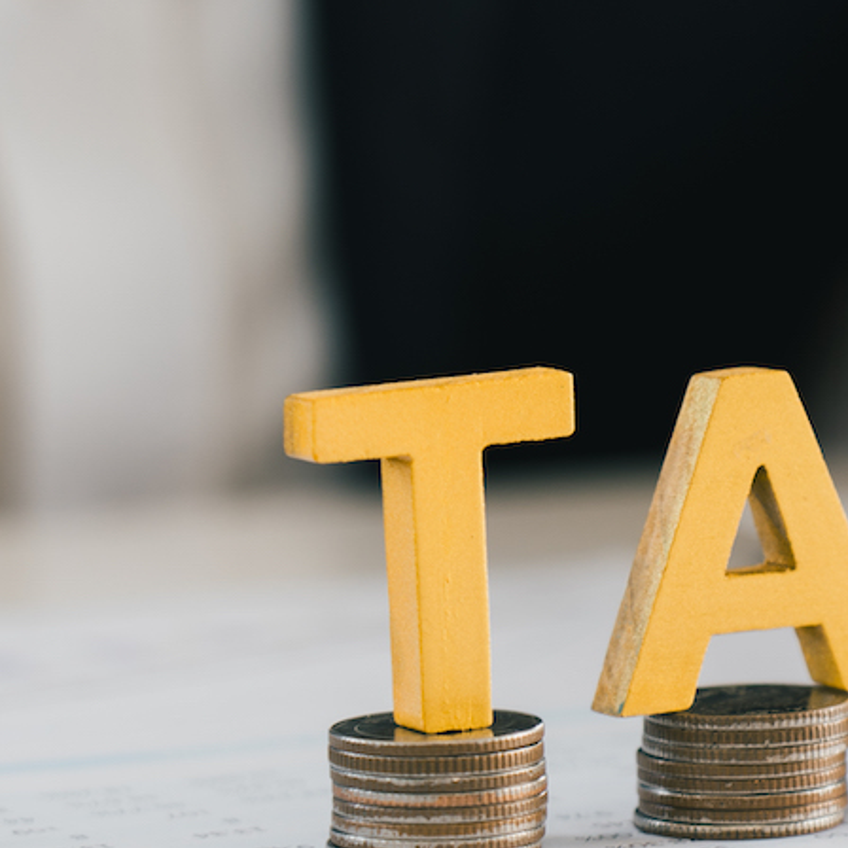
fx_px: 7067
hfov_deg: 6.8
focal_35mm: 255
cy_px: 291
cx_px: 939
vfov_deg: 6.9
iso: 200
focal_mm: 105
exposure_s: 1/100
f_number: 4
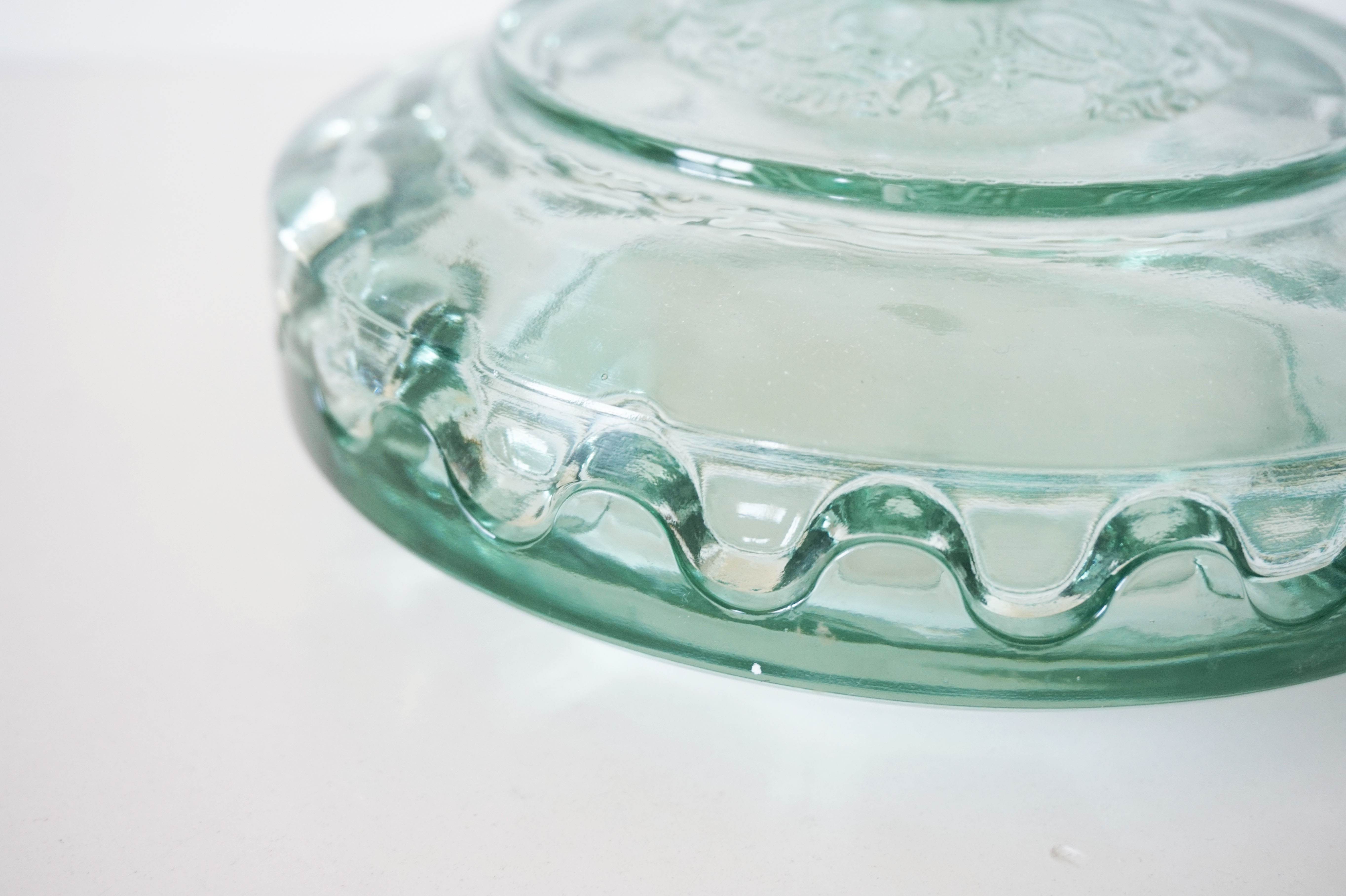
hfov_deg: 41.1
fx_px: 1794
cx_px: 673
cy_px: 448
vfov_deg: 28.0
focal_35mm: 48
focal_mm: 32
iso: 400
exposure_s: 1/60
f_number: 5
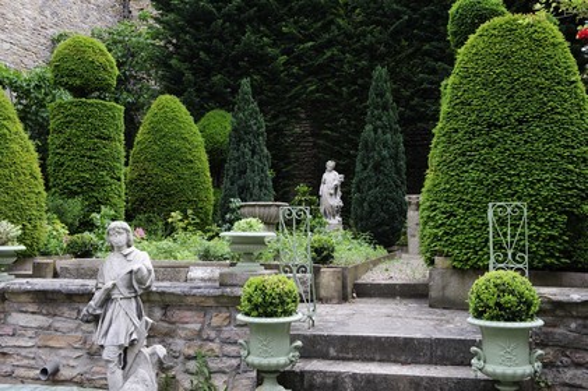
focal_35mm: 42
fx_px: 685
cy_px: 196
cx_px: 294
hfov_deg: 46.4
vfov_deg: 31.8
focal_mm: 42
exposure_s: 1/60
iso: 400
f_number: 13
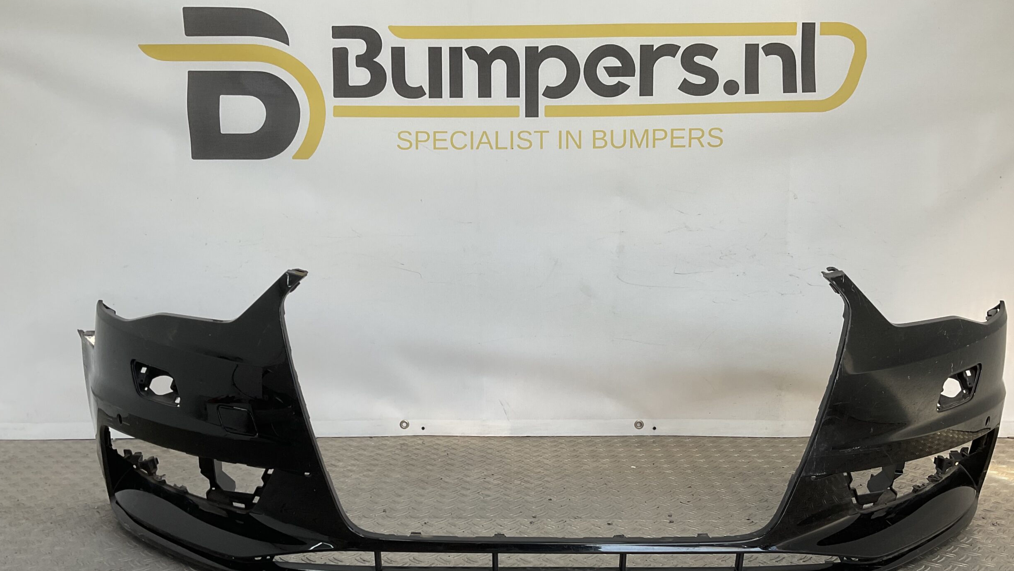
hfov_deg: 59.5
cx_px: 513
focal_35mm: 33
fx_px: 887
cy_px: 338
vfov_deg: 35.5
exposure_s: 1/247
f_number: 1.8
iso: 16
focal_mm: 3
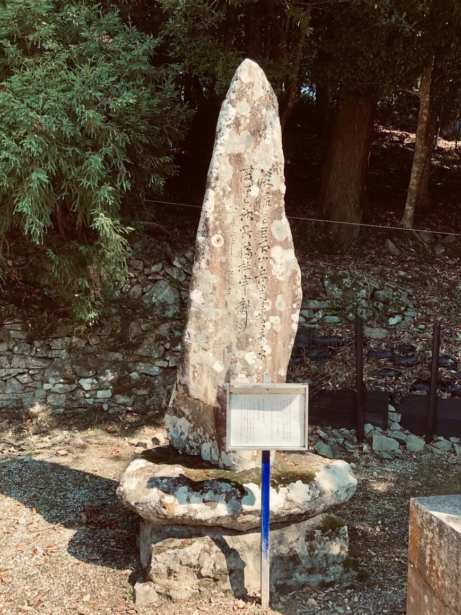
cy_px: 316
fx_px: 515
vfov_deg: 61.7
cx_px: 238
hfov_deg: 48.2
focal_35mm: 29
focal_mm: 3.99
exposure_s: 1/600
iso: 20
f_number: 1.8
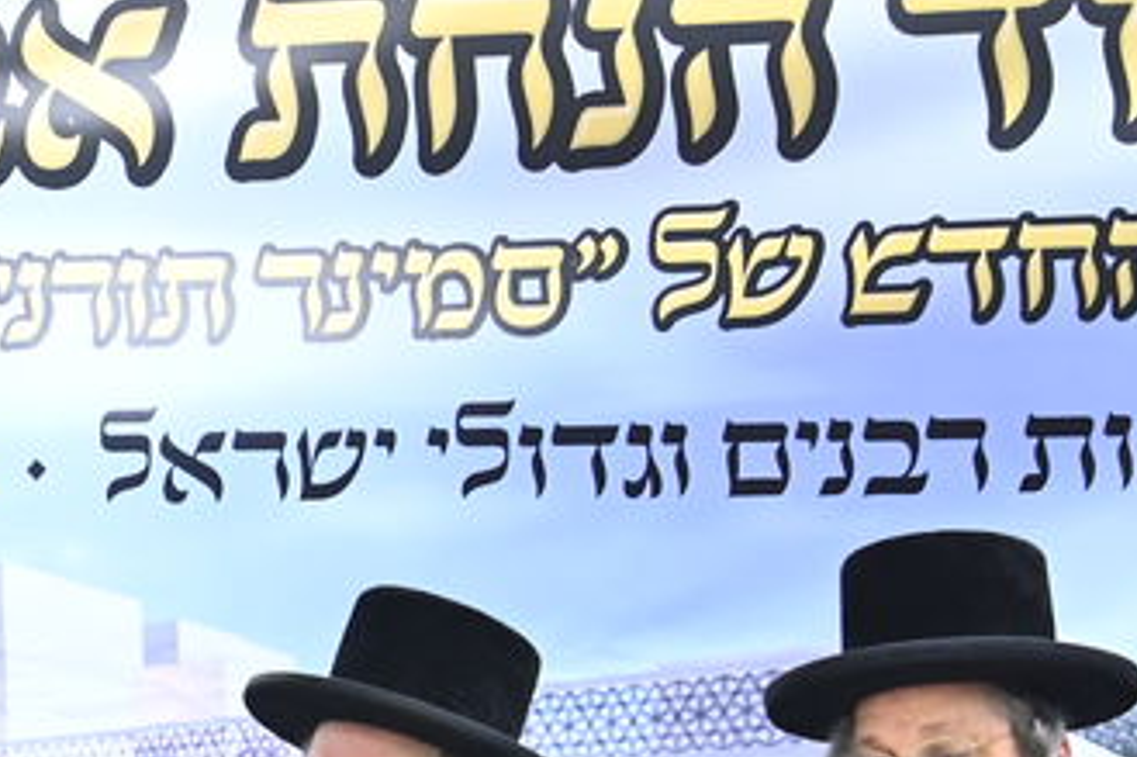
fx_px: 4703
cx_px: -225
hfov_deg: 13.4
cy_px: 1080
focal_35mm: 149
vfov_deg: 9.0
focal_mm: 35
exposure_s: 1/125
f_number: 4
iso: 2500
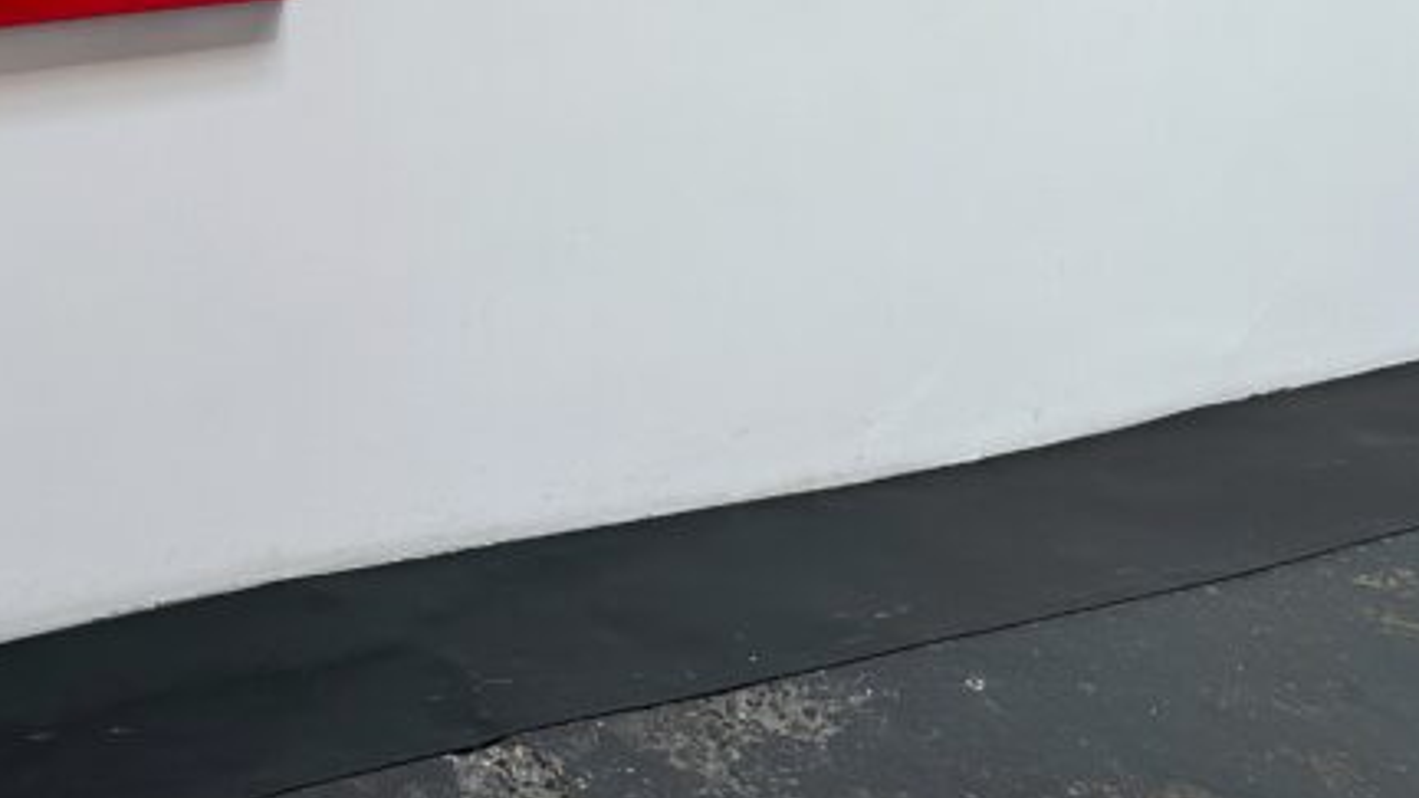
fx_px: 2333
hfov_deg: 32.5
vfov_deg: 16.6
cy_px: -591
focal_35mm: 62
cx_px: 197
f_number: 1.78
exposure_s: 1/121
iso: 125
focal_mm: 6.86
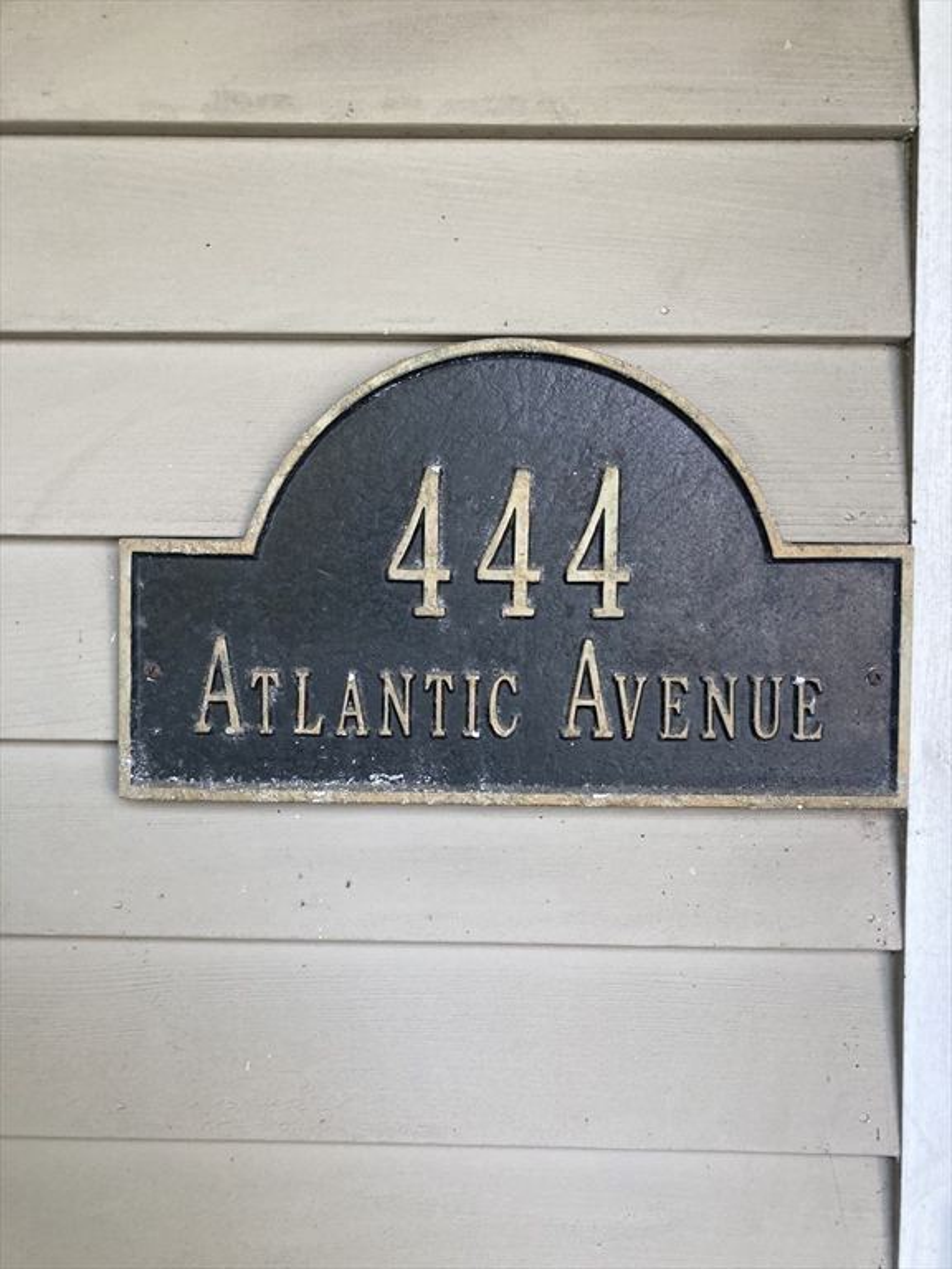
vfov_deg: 63.4
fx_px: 1027
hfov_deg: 49.7
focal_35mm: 28
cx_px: 476
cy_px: 634
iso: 80
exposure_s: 1/117
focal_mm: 3.99
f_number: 1.8
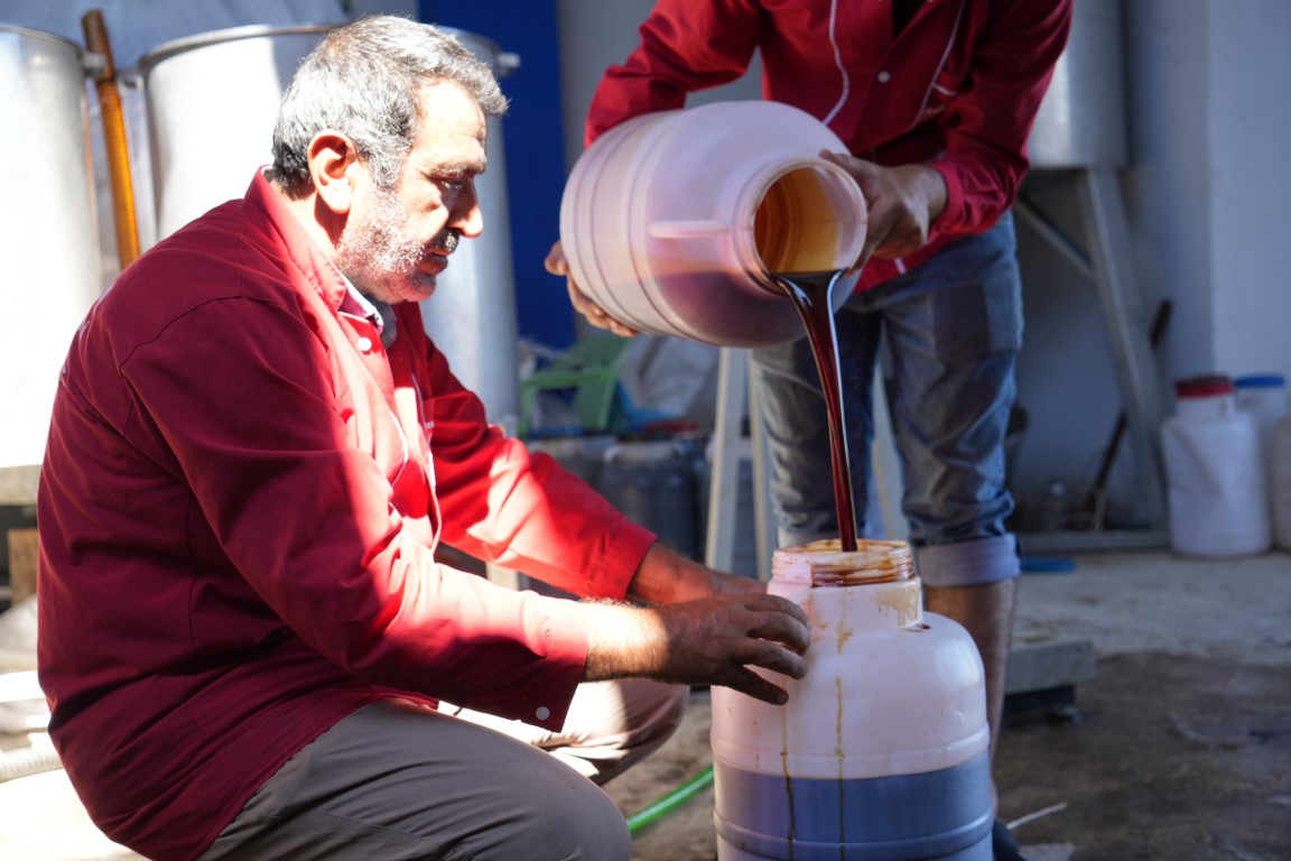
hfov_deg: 43.6
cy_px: 430
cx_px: 646
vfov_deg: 29.9
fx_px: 1614
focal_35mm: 45
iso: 100
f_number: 4
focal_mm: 45
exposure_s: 1/60
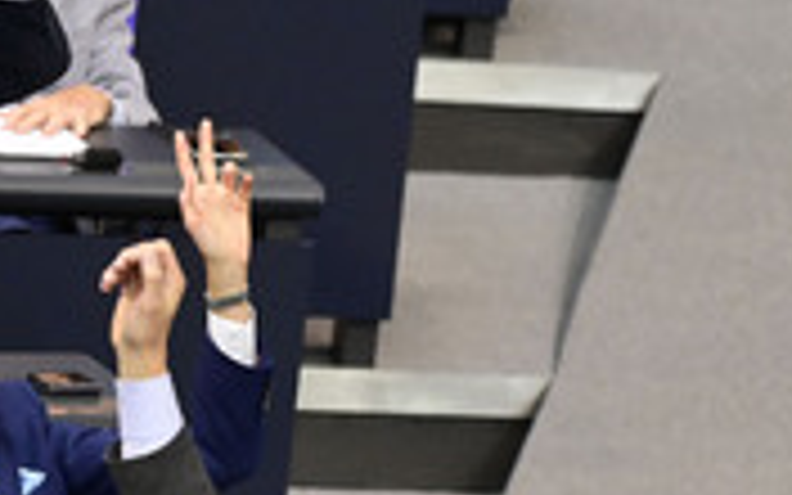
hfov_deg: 2.8
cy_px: 490
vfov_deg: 1.7
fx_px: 16296
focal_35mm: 755
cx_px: -106
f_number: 5.6
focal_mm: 290
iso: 10000
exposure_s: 1/500
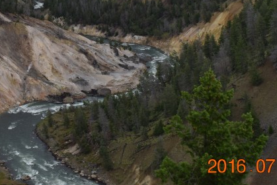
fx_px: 508
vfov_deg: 19.6
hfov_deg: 29.3
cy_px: -26
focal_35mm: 66
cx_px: 30
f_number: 9
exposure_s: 1/320
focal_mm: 18
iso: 200
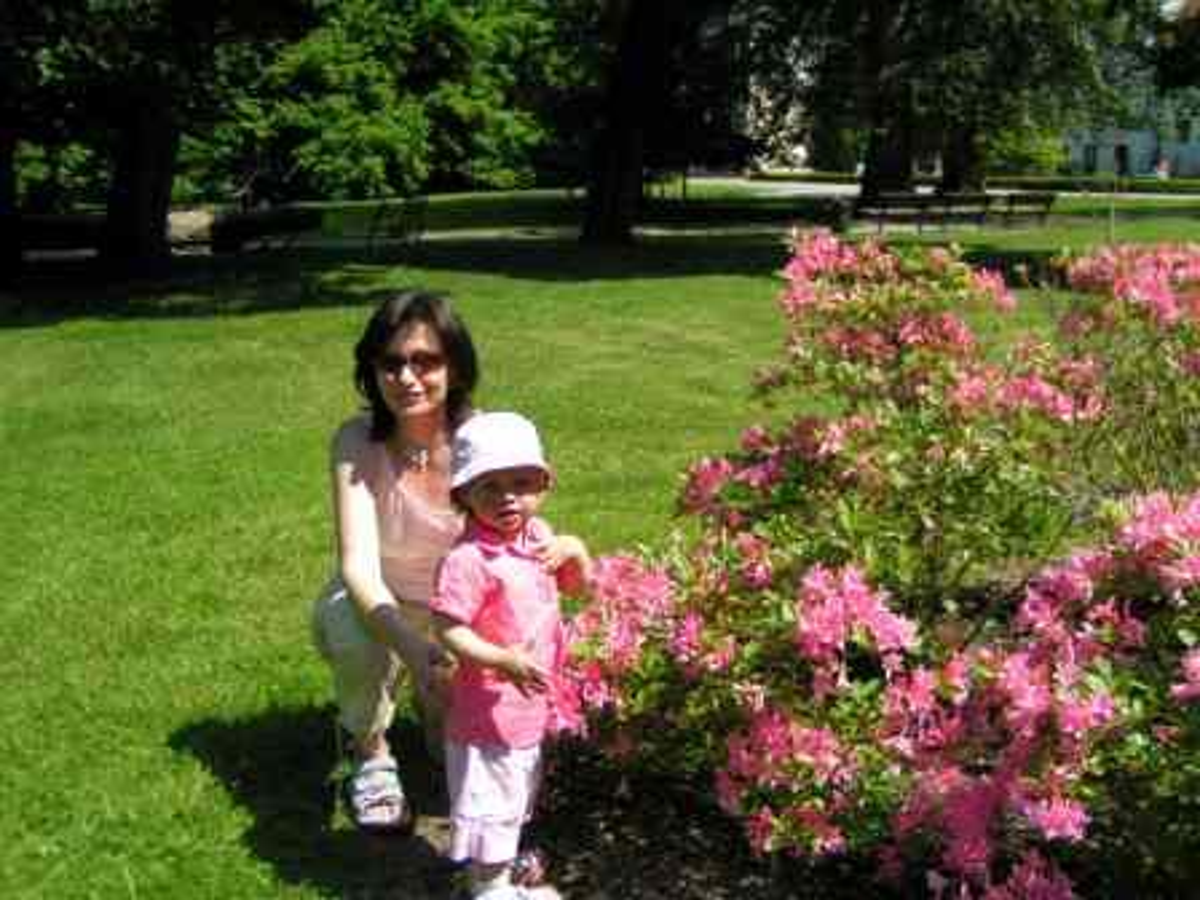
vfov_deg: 36.8
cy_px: 450
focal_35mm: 39
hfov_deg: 47.9
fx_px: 1352
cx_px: 600
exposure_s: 1/640
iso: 50
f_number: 3.2
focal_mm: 6
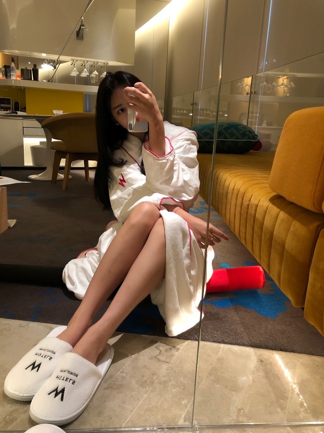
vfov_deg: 63.4
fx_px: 350
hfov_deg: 49.7
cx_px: 162
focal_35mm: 28
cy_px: 216
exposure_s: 1/17
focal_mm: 4
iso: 64
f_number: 1.8
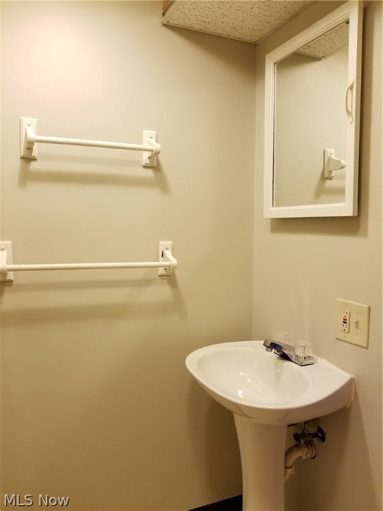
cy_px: 256
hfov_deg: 53.1
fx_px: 384
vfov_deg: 67.3
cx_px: 192
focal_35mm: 26
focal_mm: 4.25
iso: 250
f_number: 1.7
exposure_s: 1/24
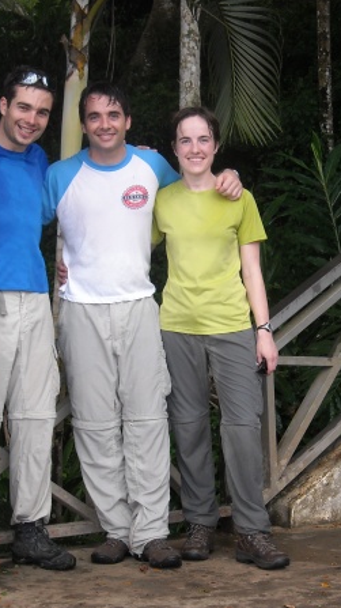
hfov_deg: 15.3
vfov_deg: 26.9
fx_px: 1272
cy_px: 303
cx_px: 192
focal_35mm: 79
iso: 100
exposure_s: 1/60
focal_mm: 8.85
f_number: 3.3
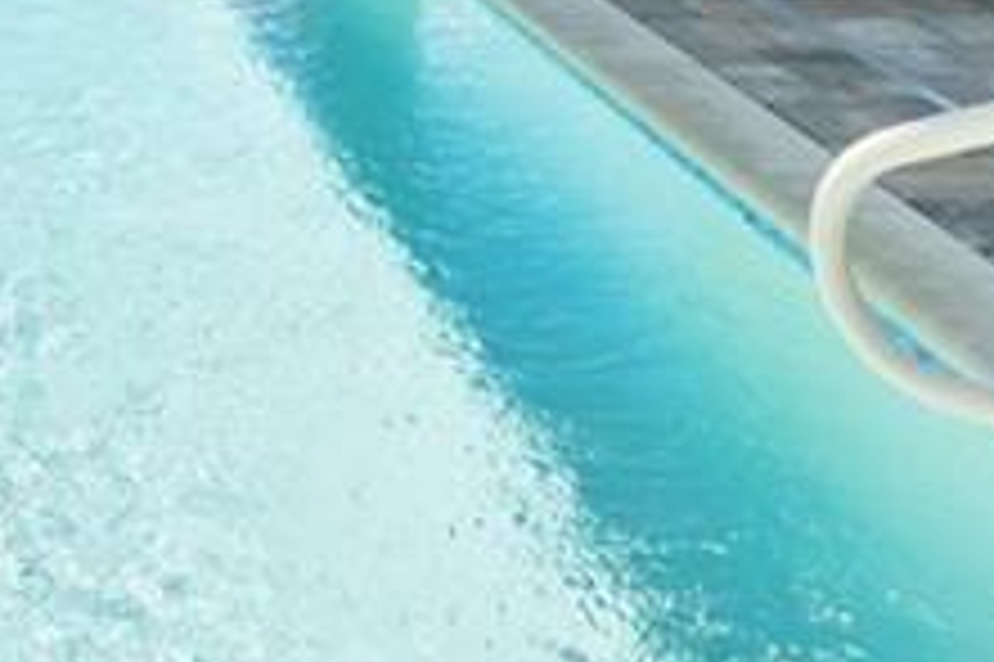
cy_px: -543
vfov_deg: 15.6
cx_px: -162
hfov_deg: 25.0
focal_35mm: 74
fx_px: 2042
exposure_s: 1/800
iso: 200
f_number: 9
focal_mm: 16
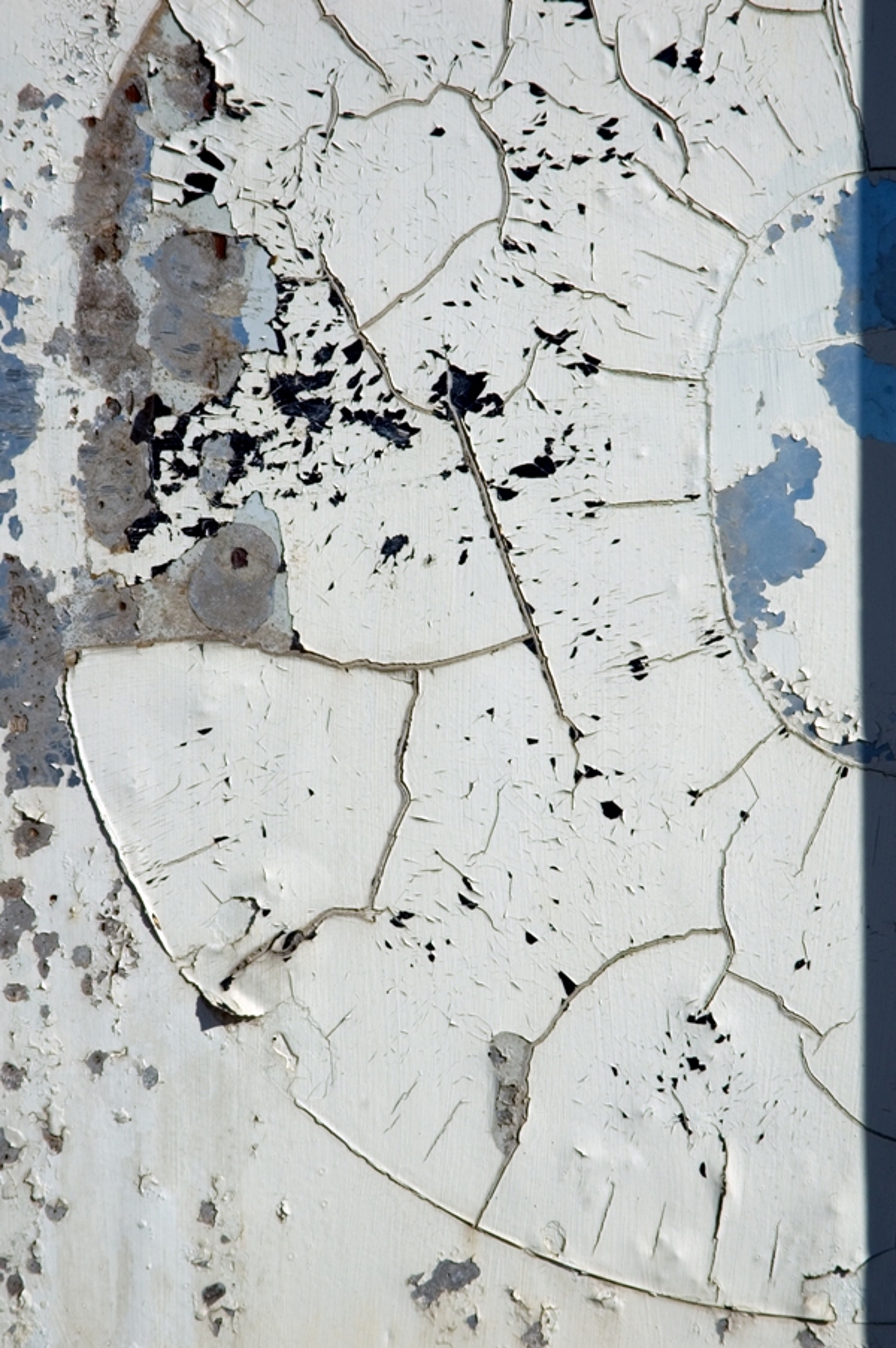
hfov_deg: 13.0
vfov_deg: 19.5
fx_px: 3926
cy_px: 674
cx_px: 448
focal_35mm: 105
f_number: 11
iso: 200
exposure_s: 1/640
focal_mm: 70
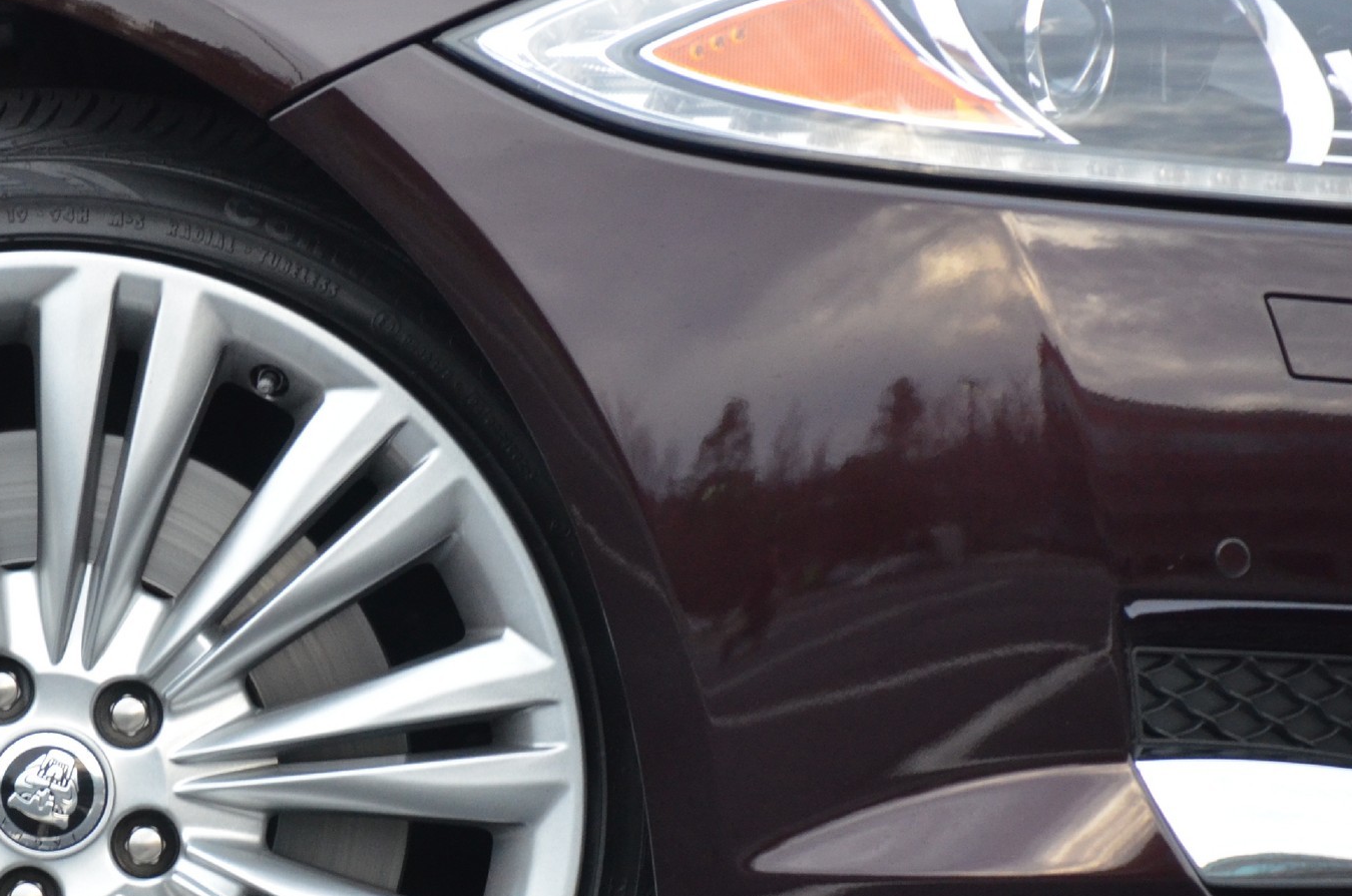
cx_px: 136
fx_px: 20841
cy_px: 691
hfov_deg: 3.7
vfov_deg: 2.5
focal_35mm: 556
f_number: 5.6
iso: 1600
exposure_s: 1/80
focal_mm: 200
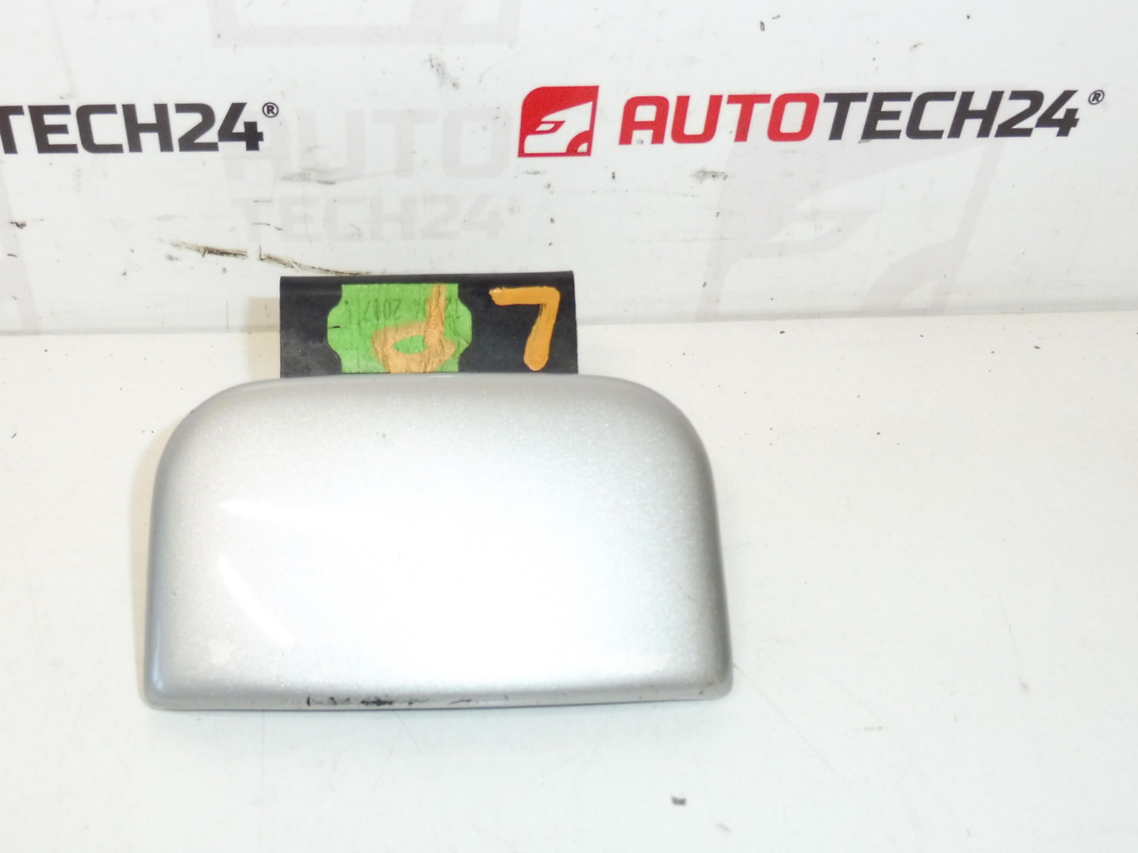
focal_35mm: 34
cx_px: 402
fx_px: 1118
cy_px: 476
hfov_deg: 53.2
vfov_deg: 41.7
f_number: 3.5
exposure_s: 1/100
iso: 200
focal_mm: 4.3
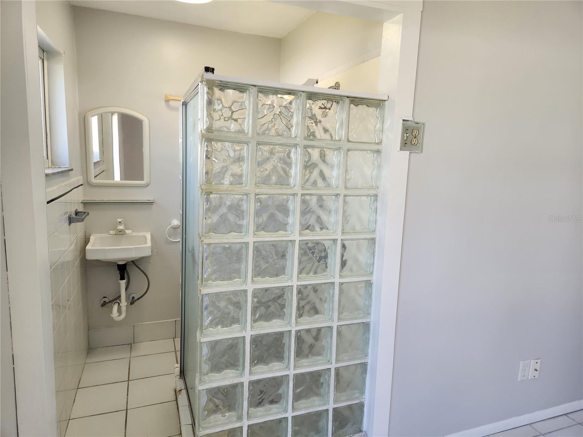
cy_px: 218
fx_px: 387
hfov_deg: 73.9
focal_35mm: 23
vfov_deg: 58.9
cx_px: 292
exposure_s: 1/120
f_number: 1.8
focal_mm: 5.4
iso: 125
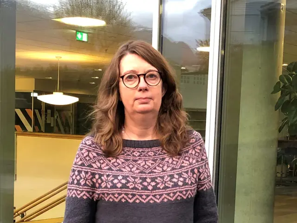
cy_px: 112
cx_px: 148
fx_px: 240
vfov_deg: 49.7
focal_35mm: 28
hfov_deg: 63.4
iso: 40
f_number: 1.8
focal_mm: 3.99
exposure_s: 1/25
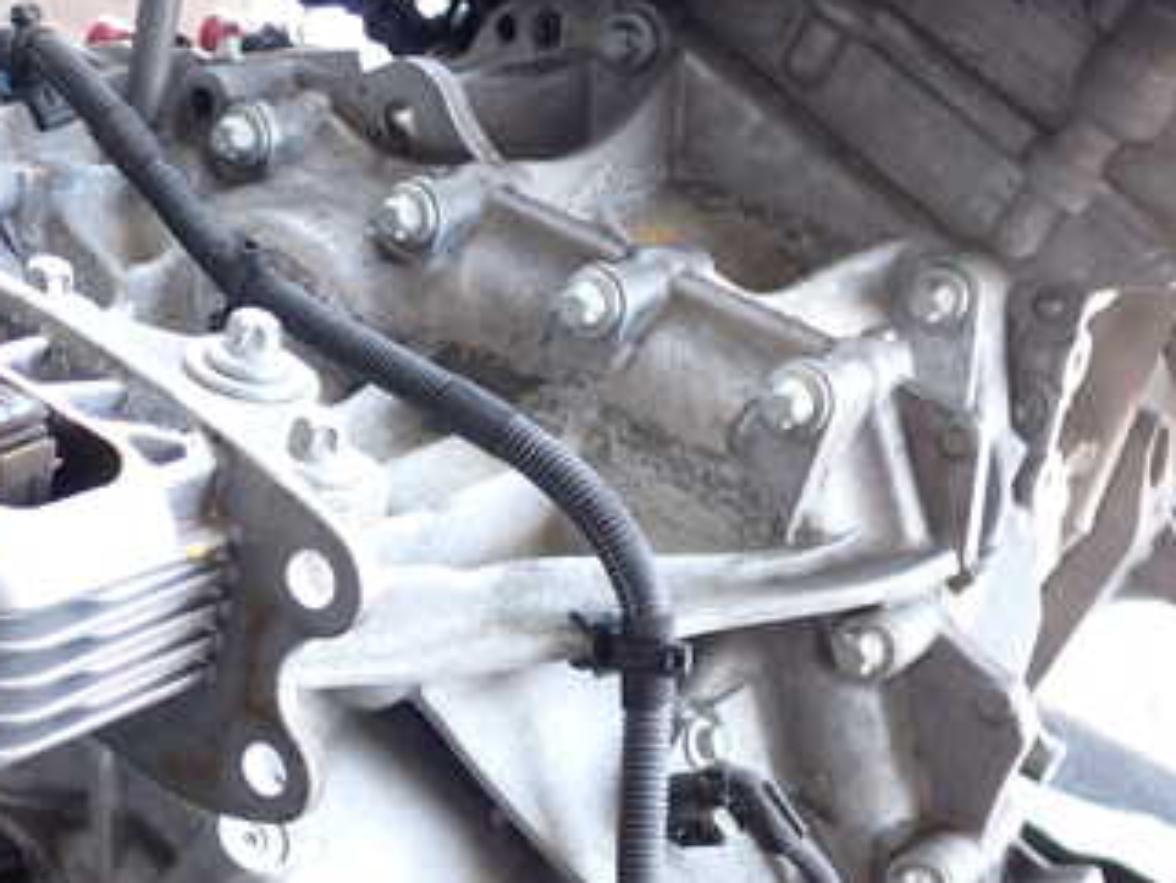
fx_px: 1903
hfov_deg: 33.6
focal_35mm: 56
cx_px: 289
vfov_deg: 25.2
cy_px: 813
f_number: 2.3
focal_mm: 5.4
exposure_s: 1/60
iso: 200
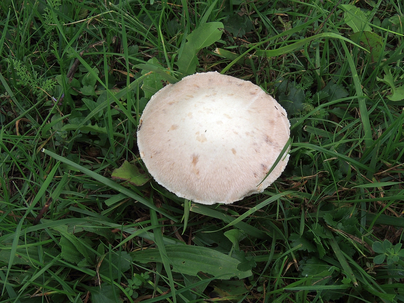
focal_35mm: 47
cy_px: 152
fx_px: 549
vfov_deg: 30.9
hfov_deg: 40.4
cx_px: 202
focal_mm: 8.3
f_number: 7.8
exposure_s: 1/50
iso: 100
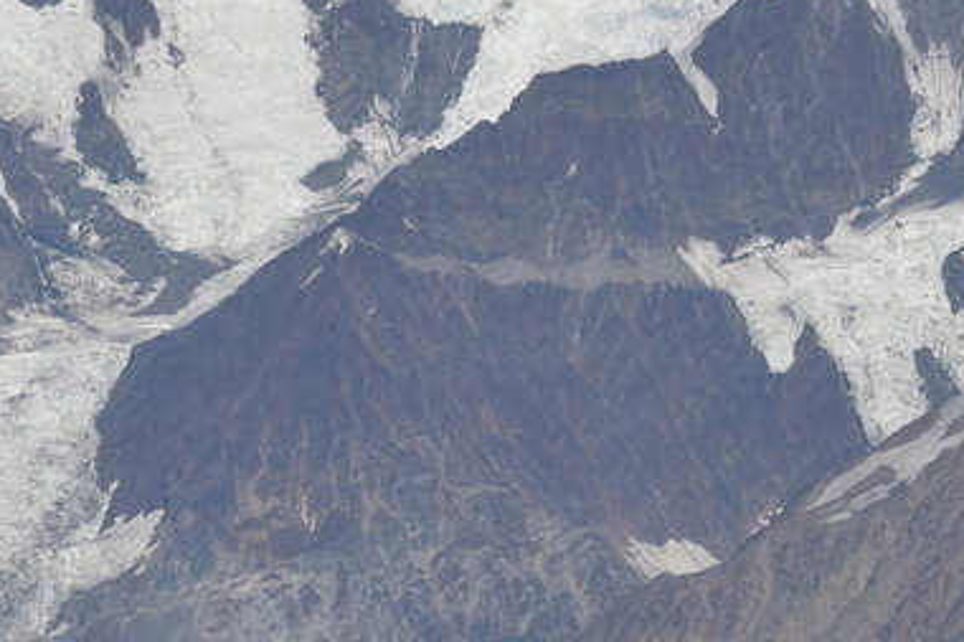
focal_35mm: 455
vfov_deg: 3.0
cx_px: 259
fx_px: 12178
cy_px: 629
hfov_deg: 4.5
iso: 100
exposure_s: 1/500
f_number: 11
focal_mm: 135
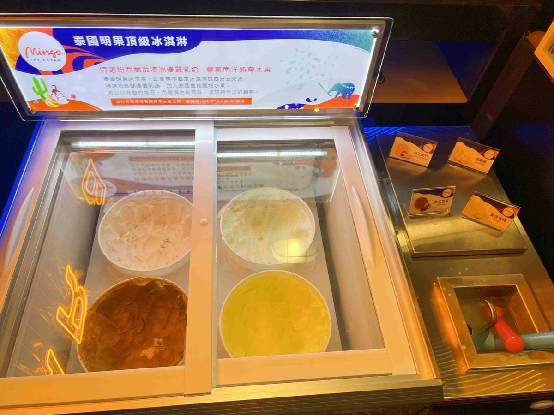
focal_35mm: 26
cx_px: 277
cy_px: 208
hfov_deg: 67.3
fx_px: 416
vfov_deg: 53.1
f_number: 1.5
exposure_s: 1/120
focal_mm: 5.7
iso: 64
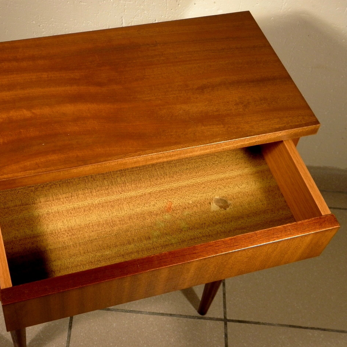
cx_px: 138
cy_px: 175
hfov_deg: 32.1
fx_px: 601
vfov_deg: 32.2
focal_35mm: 53
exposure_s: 1/30
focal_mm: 7.9
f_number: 3.9
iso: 200
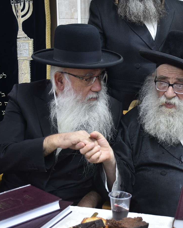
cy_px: 114
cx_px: 139
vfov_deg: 27.9
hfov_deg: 22.3
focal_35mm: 68
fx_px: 461
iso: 1250
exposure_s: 1/60
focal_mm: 32
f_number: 5.6
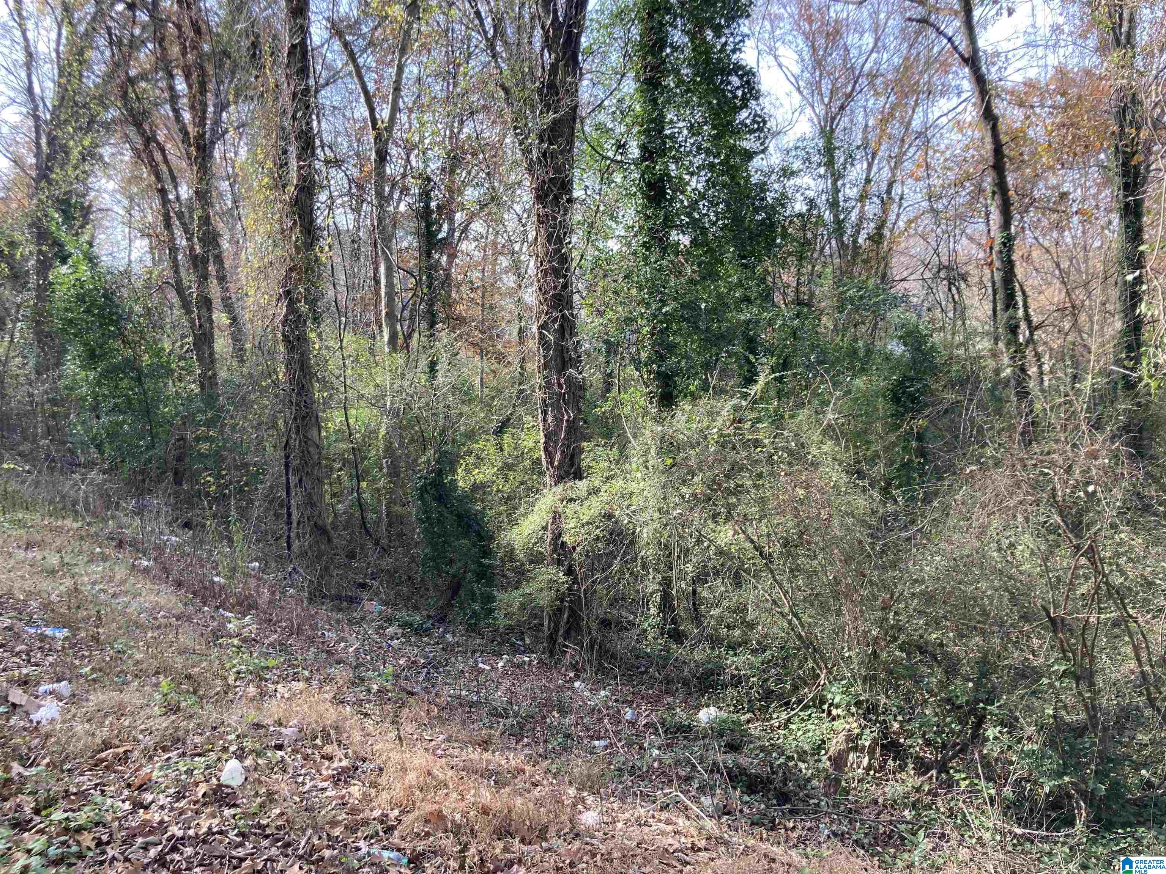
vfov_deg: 49.7
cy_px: 437
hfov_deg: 63.4
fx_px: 943
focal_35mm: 28
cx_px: 583
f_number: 1.8
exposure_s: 1/121
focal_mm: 3.99
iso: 25
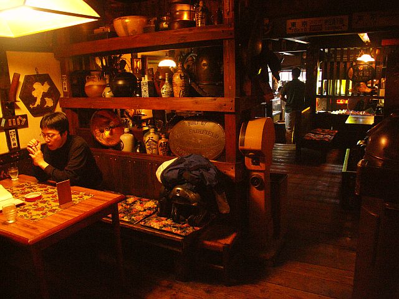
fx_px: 323
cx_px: 200
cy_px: 150
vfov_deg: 49.7
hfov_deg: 63.4
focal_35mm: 28
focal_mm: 7.2
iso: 800
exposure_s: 1/25
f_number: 2.8
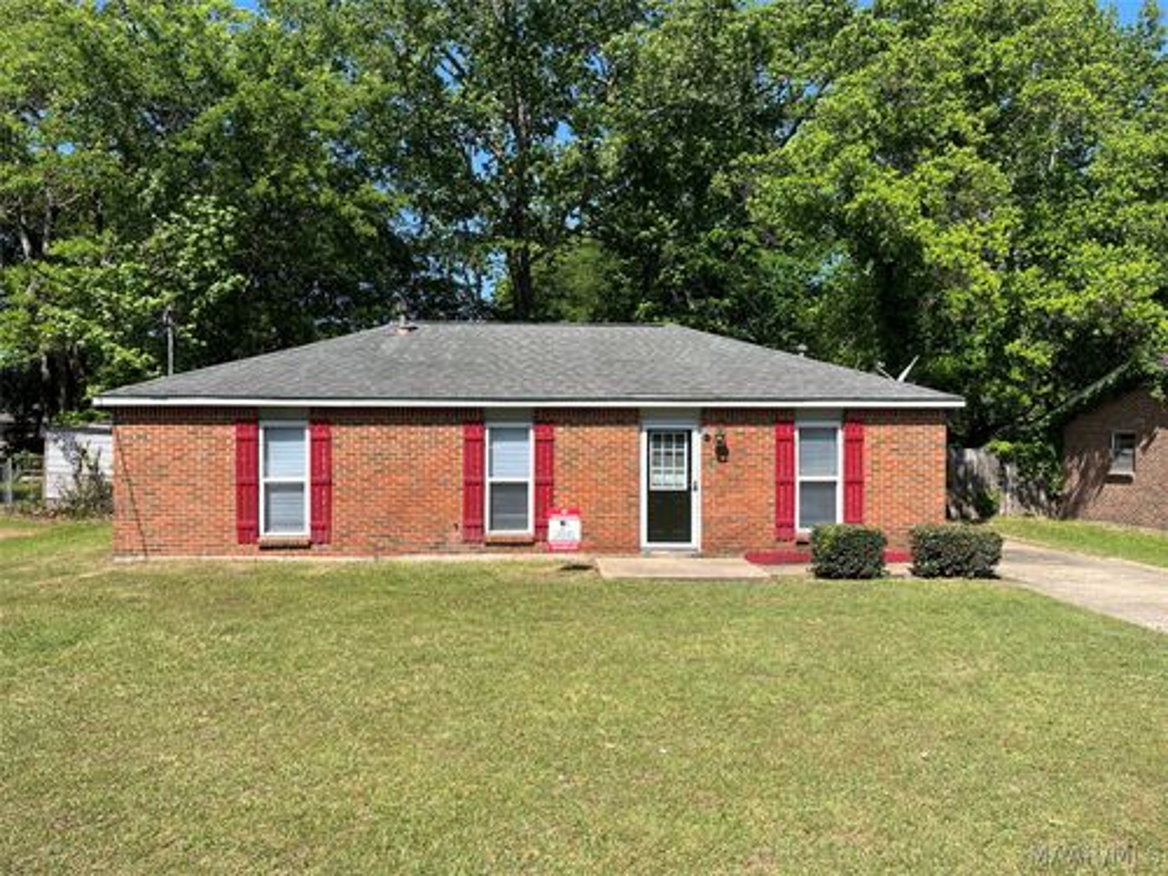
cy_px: 438
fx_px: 877
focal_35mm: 26
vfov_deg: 53.1
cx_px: 584
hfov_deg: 67.3
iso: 50
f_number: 1.6
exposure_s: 1/2410
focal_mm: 5.1
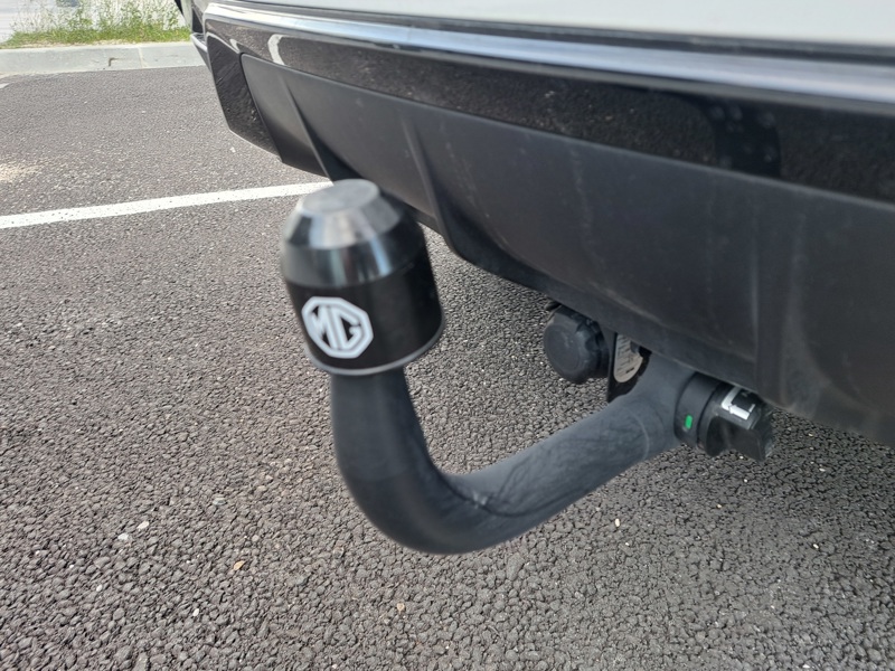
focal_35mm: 24
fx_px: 621
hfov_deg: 71.6
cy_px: 336
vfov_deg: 56.8
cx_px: 448
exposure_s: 1/50
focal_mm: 5.23
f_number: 1.8
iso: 50
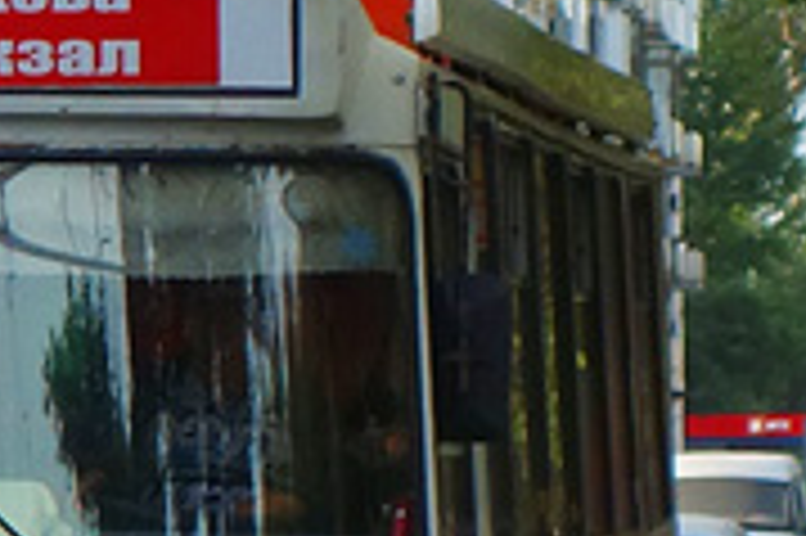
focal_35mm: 524
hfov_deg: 3.9
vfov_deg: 2.6
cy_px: -36
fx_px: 11721
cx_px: -829
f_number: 4.5
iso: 250
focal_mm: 29.15
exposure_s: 1/500
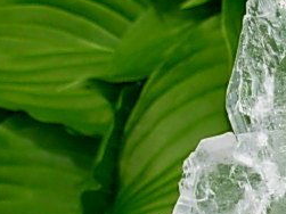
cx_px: 377
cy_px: 184
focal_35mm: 155
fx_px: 1280
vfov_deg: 9.5
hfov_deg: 12.3
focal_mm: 6.3
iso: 50
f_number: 2.9
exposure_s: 1/995
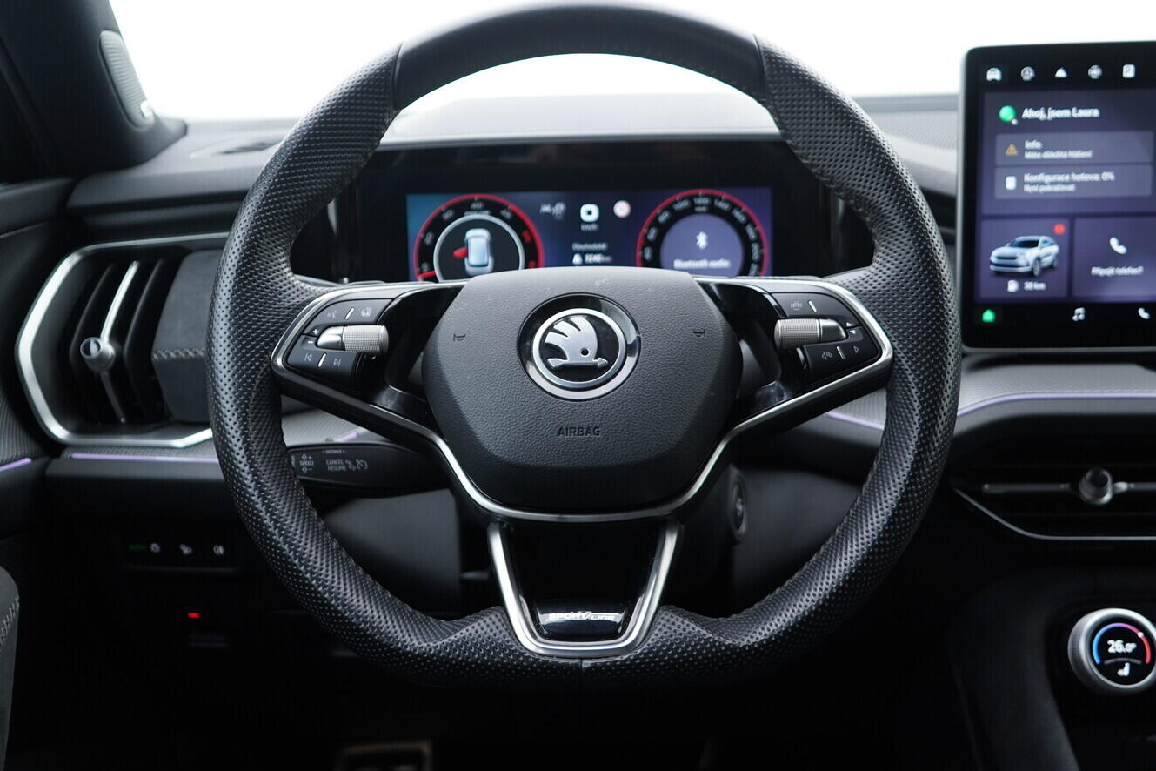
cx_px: 585
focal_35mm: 39
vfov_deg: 34.2
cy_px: 363
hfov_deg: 49.6
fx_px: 1252
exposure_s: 1/40
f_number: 2.8
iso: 250
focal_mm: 24
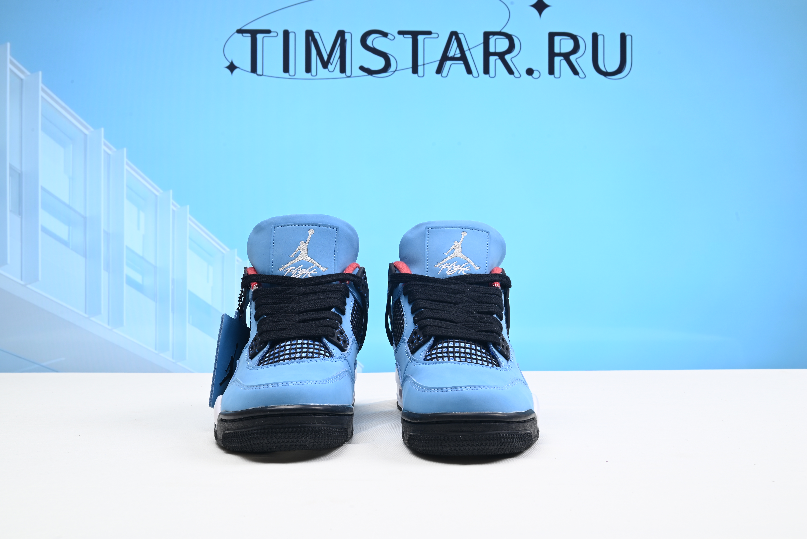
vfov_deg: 35.1
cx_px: 404
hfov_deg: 50.7
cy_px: 270
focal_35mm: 38
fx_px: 852
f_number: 16
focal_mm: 38
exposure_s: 1/2
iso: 100
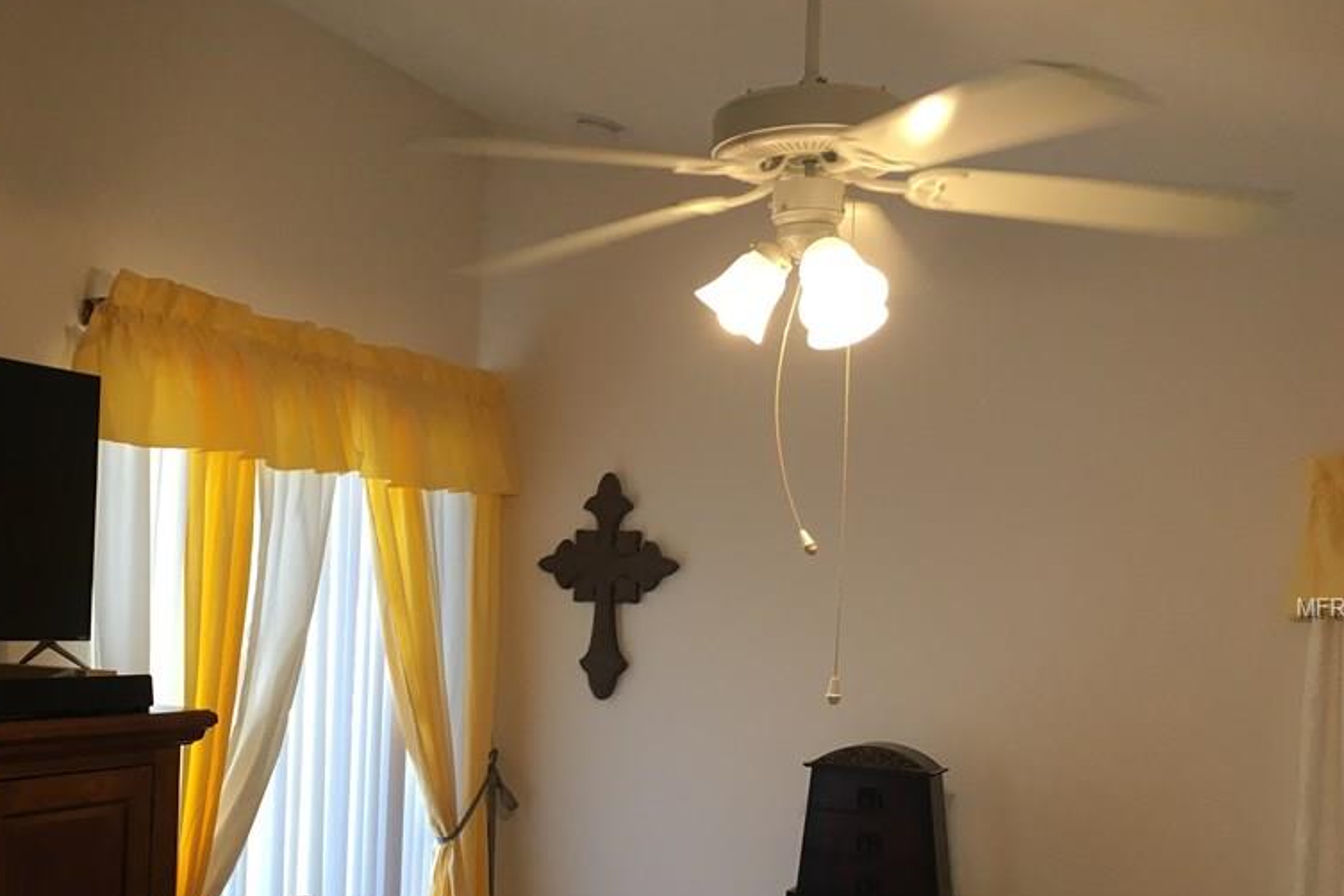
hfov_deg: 46.9
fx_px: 1531
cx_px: 491
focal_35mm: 41
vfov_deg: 32.3
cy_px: 609
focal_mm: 4.15
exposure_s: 1/30
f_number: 2.2
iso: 32
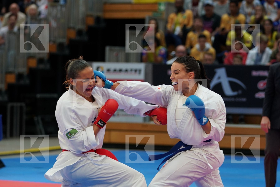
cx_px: 140
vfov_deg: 8.4
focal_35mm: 163
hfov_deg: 12.6
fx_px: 1268
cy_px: 94
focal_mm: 109
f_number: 2.8
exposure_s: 1/1000
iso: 1250
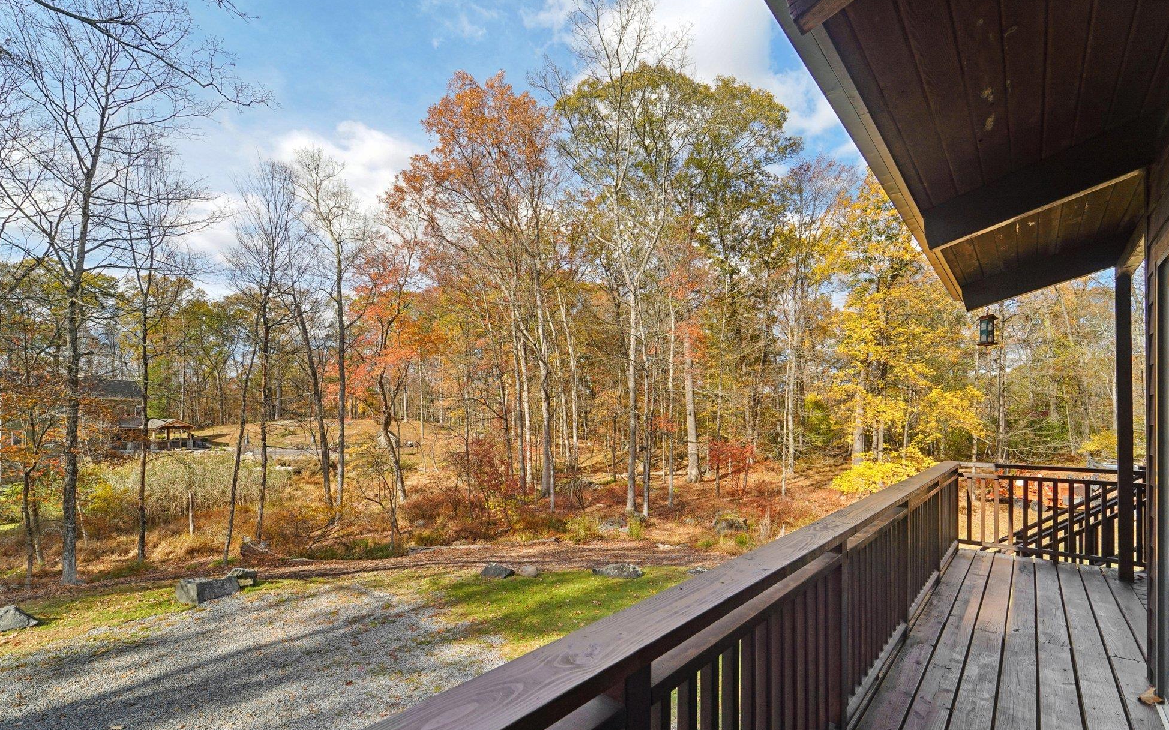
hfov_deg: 101.5
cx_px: 585
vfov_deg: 74.5
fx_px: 478
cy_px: 406
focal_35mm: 15
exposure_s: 1/400
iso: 400
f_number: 8
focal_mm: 14
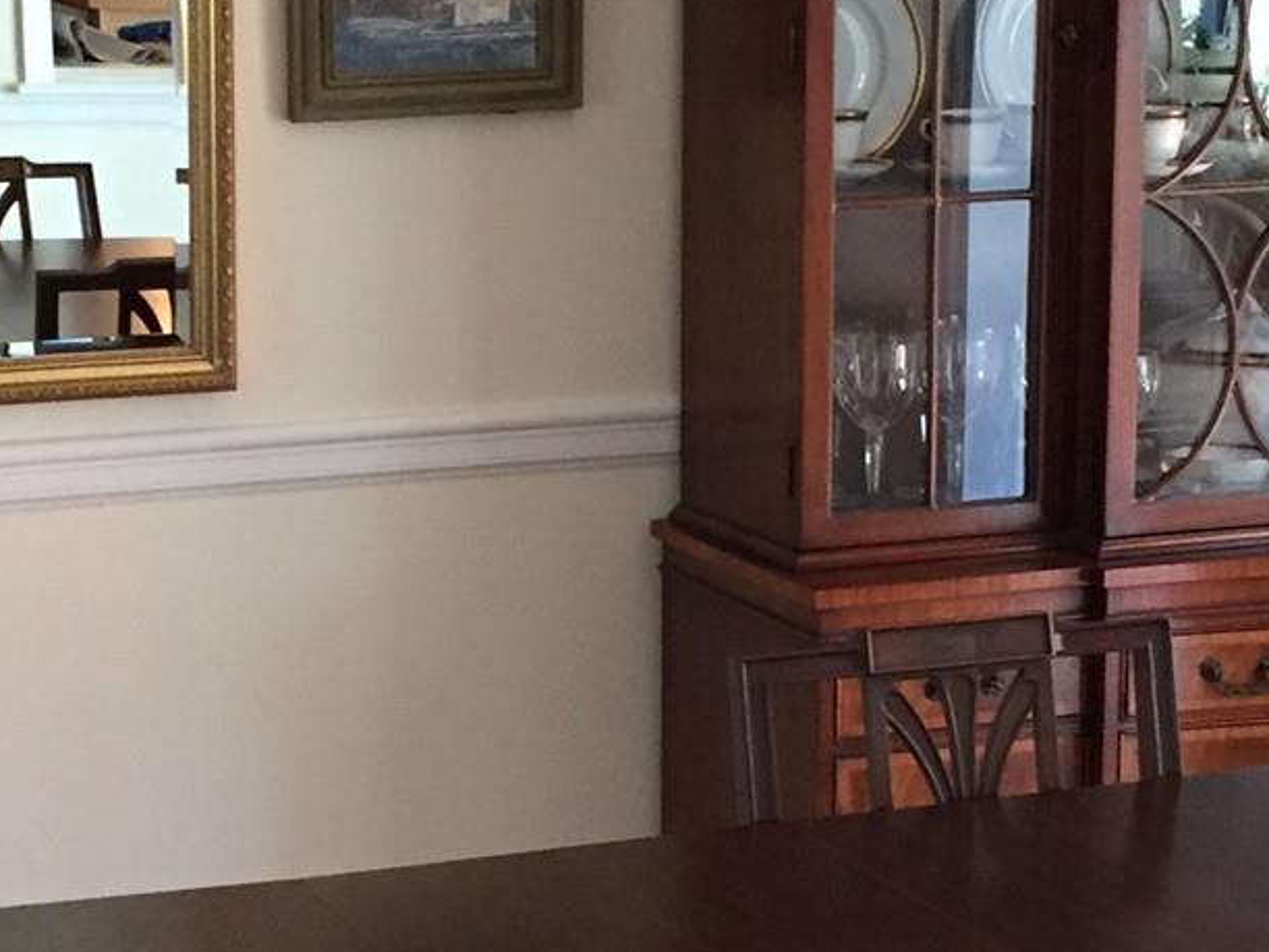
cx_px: 328
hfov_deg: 20.1
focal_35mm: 97
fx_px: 3556
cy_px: 433
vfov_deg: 15.2
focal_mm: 4.15
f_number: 2.2
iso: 160
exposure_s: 1/30
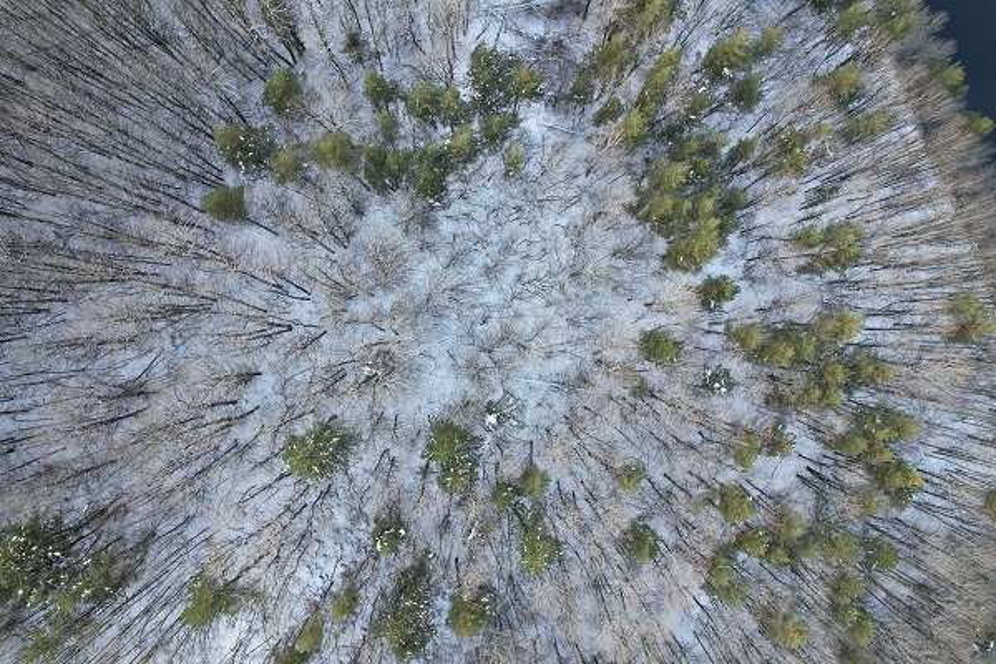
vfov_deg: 57.2
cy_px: 332
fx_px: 609
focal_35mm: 22
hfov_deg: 78.6
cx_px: 498
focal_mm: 8.38
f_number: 2.8
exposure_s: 1/160
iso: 100
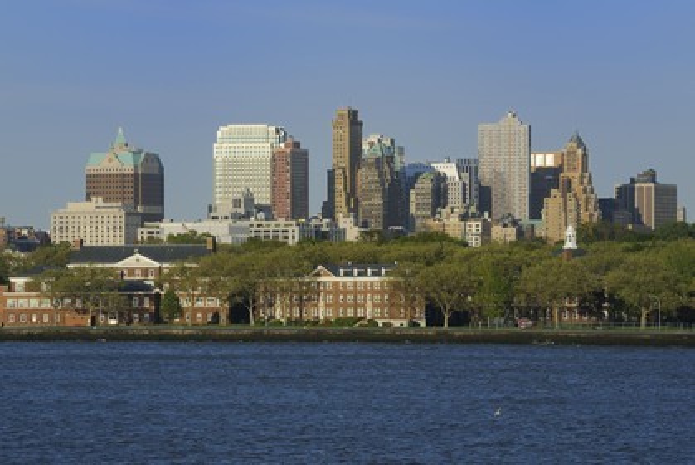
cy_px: 232
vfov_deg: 6.9
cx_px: 348
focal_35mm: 200
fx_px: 3864
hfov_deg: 10.3
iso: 200
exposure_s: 1/200
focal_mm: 200
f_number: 13
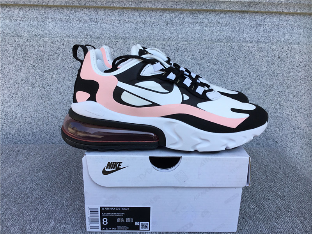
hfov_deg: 58.4
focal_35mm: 31
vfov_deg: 45.4
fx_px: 279
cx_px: 156
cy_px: 117
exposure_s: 1/641
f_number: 2.4
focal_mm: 3.3
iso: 25
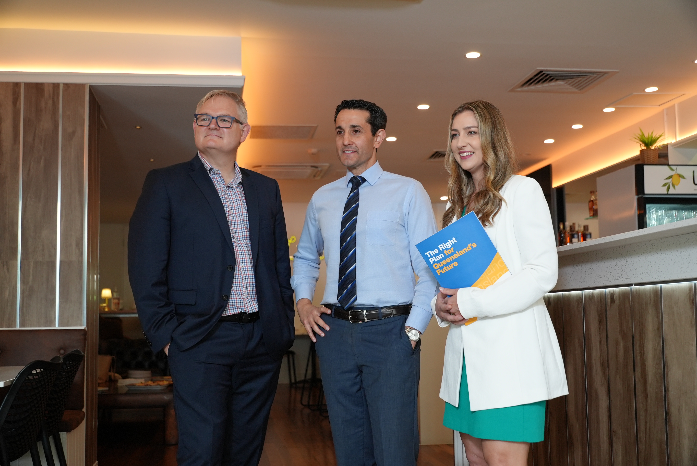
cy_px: 233
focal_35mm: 42
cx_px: 348
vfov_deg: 31.9
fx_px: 814
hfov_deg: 46.4
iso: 1250
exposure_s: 1/160
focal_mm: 42
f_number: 4
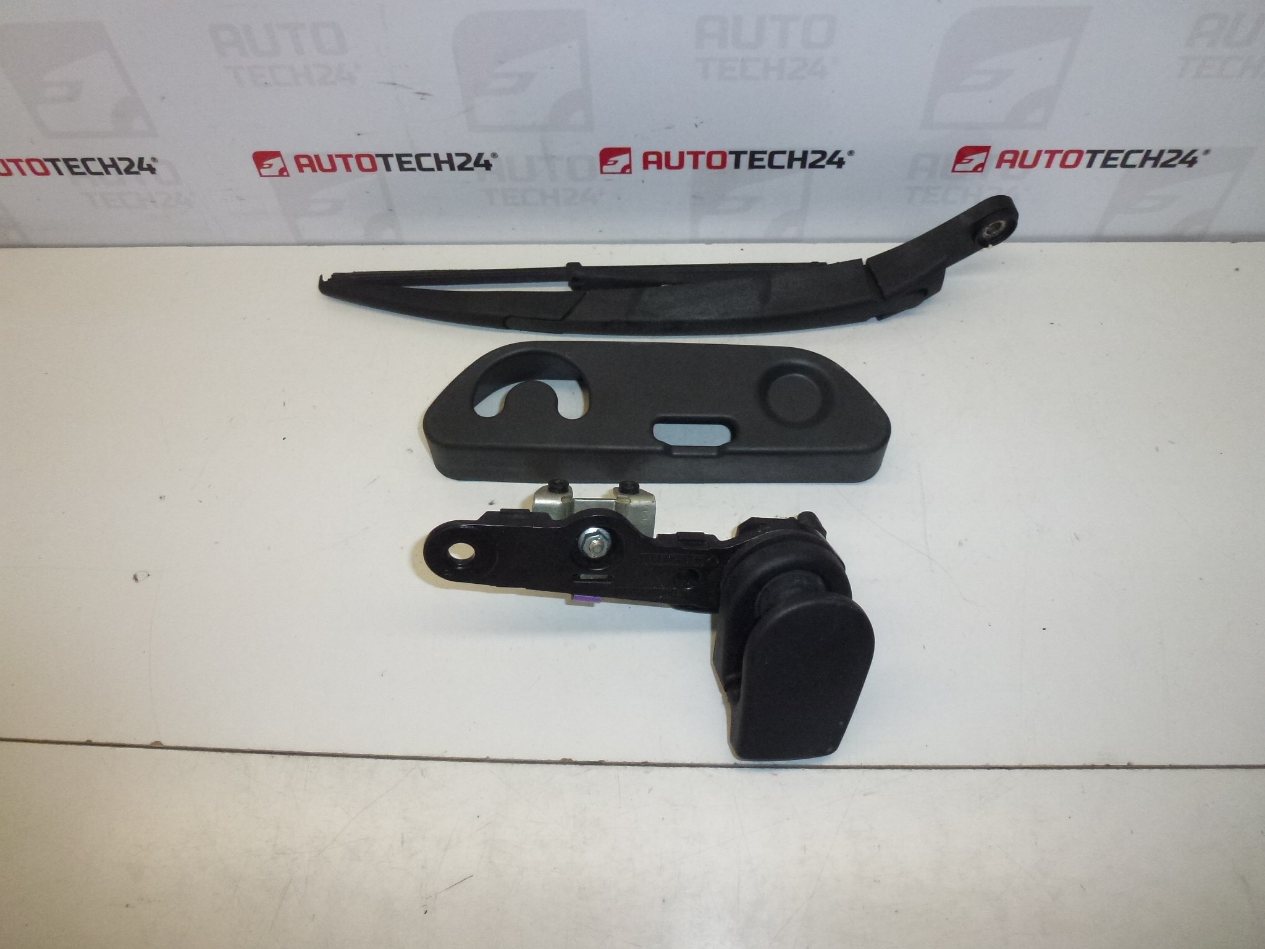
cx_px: 632
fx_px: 877
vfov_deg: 56.8
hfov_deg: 71.6
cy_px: 474
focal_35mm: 24
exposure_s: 1/500
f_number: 3.3
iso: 400
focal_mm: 4.3
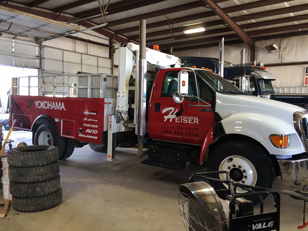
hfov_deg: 61.7
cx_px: 154
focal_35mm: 29
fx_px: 258
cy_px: 116
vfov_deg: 48.2
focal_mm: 4.15
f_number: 2.2
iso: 50
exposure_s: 1/30
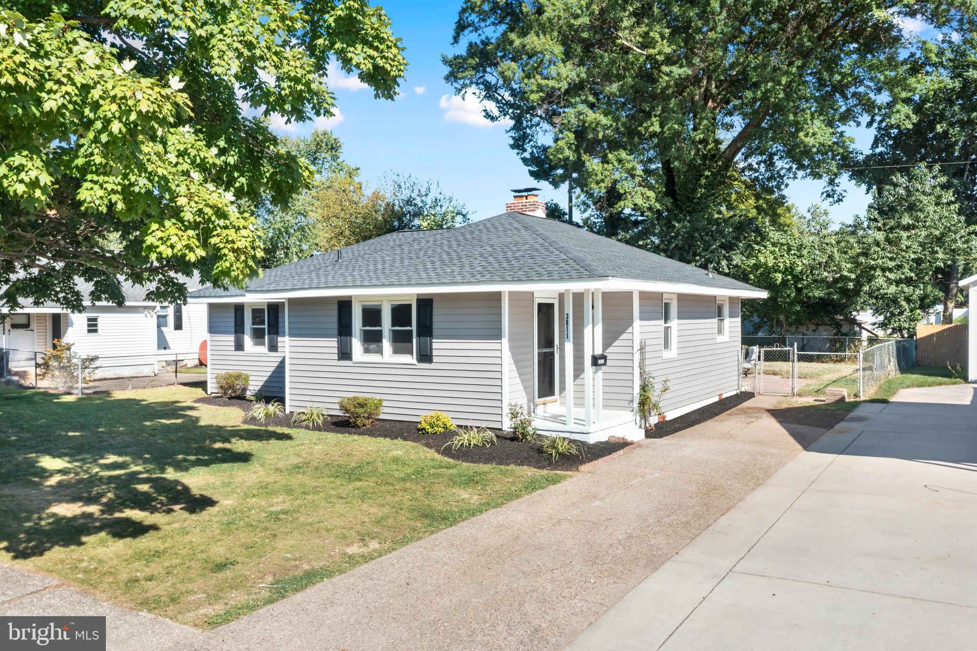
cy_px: 326
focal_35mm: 28
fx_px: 760
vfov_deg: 46.4
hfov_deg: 65.5
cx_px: 488
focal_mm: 10.26
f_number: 7.1
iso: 100
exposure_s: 1/200
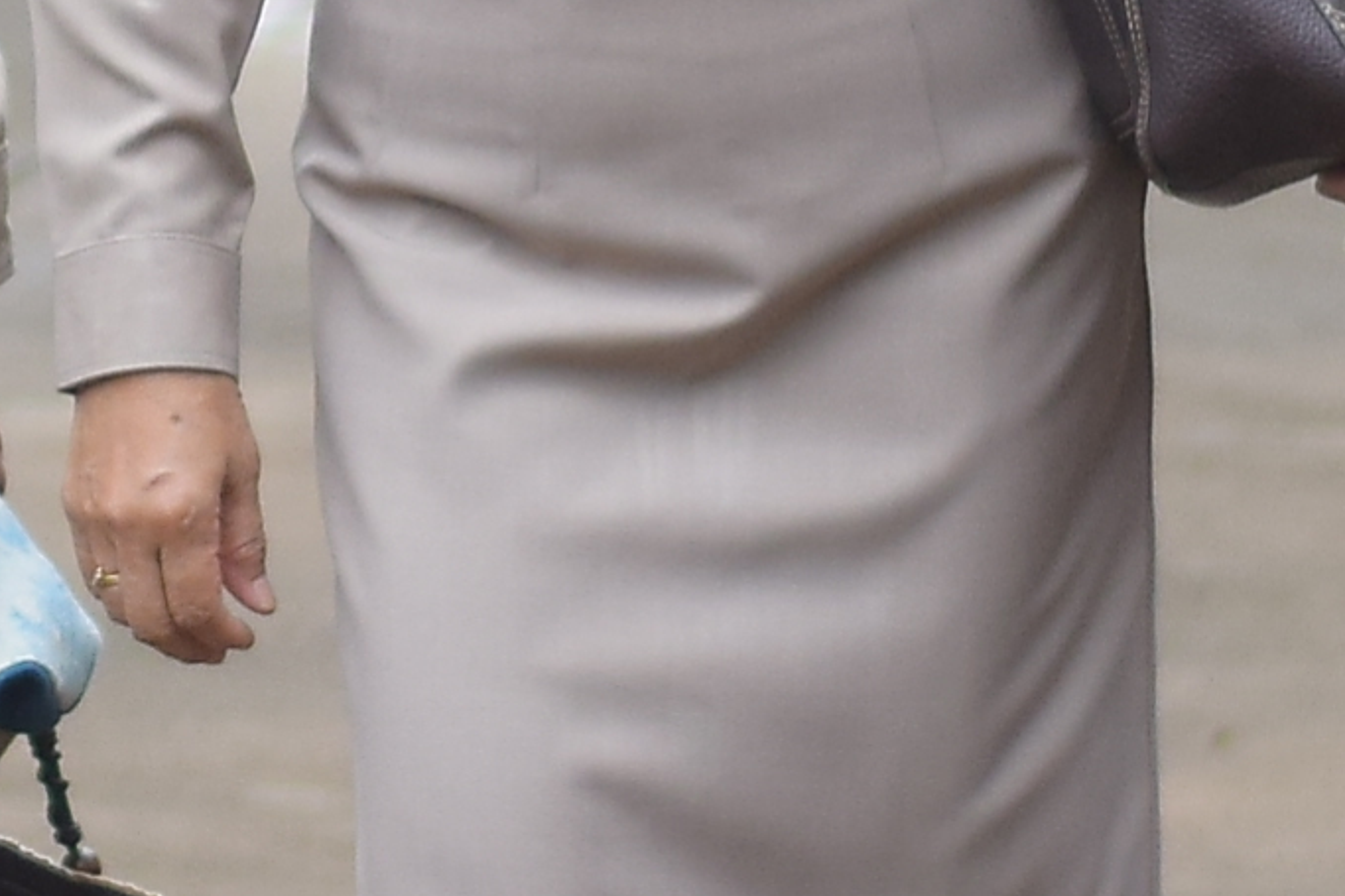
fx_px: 18451
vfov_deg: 2.8
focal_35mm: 494
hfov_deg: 4.2
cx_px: 144
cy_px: -201
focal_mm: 50
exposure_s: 1/3200
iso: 400
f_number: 1.8
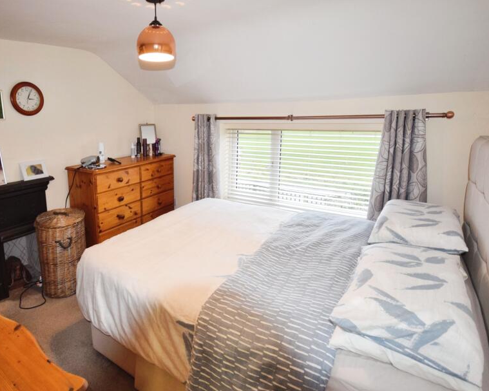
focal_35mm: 19
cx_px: 210
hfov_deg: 82.8
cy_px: 219
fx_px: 275
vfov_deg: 70.6
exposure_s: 1/80
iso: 800
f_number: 4.5
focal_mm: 10
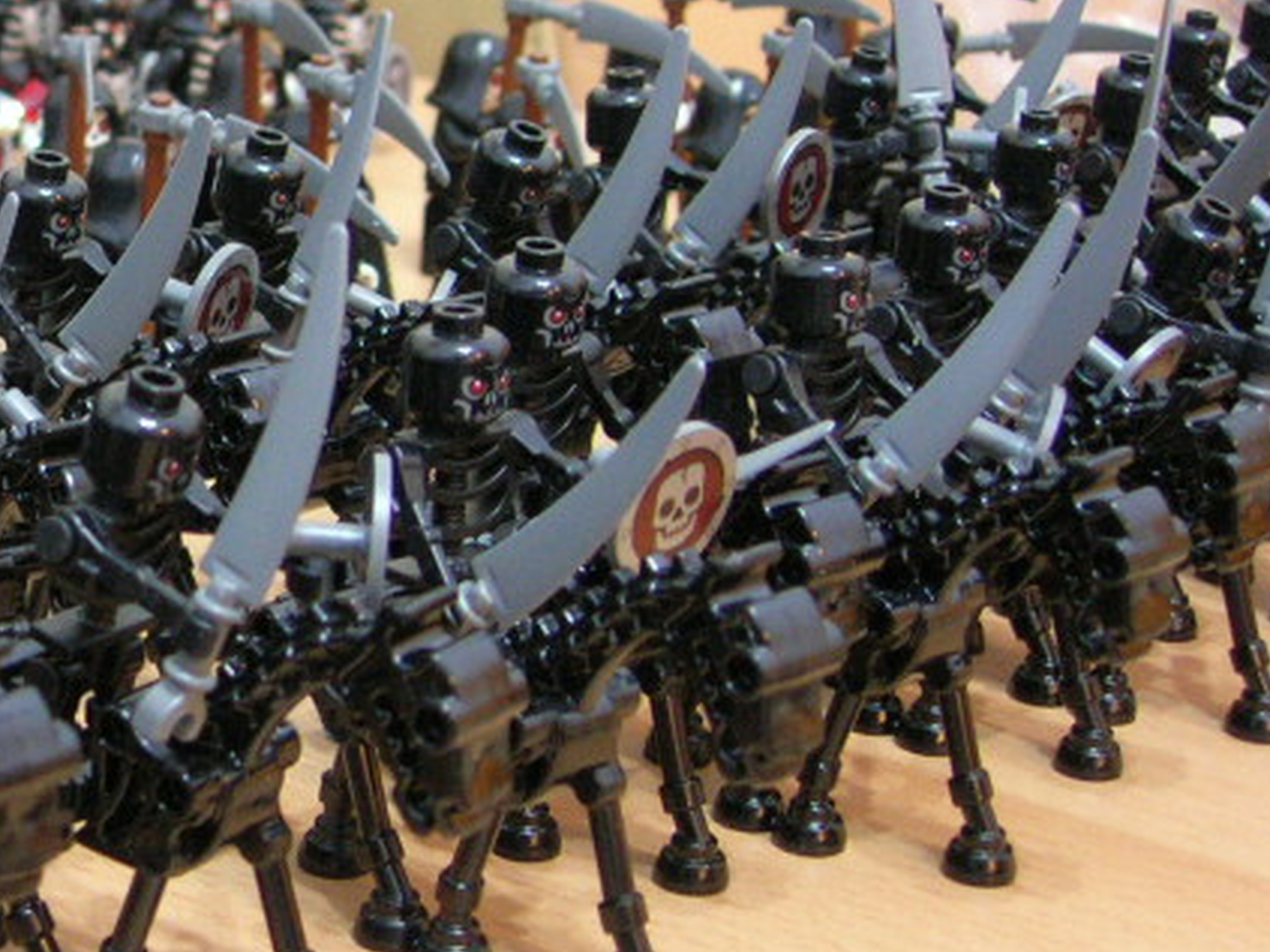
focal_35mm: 92
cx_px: -201
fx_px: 3374
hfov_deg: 20.1
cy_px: 339
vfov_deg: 16.0
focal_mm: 7.8
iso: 200
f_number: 2.8
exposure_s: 1/3.5
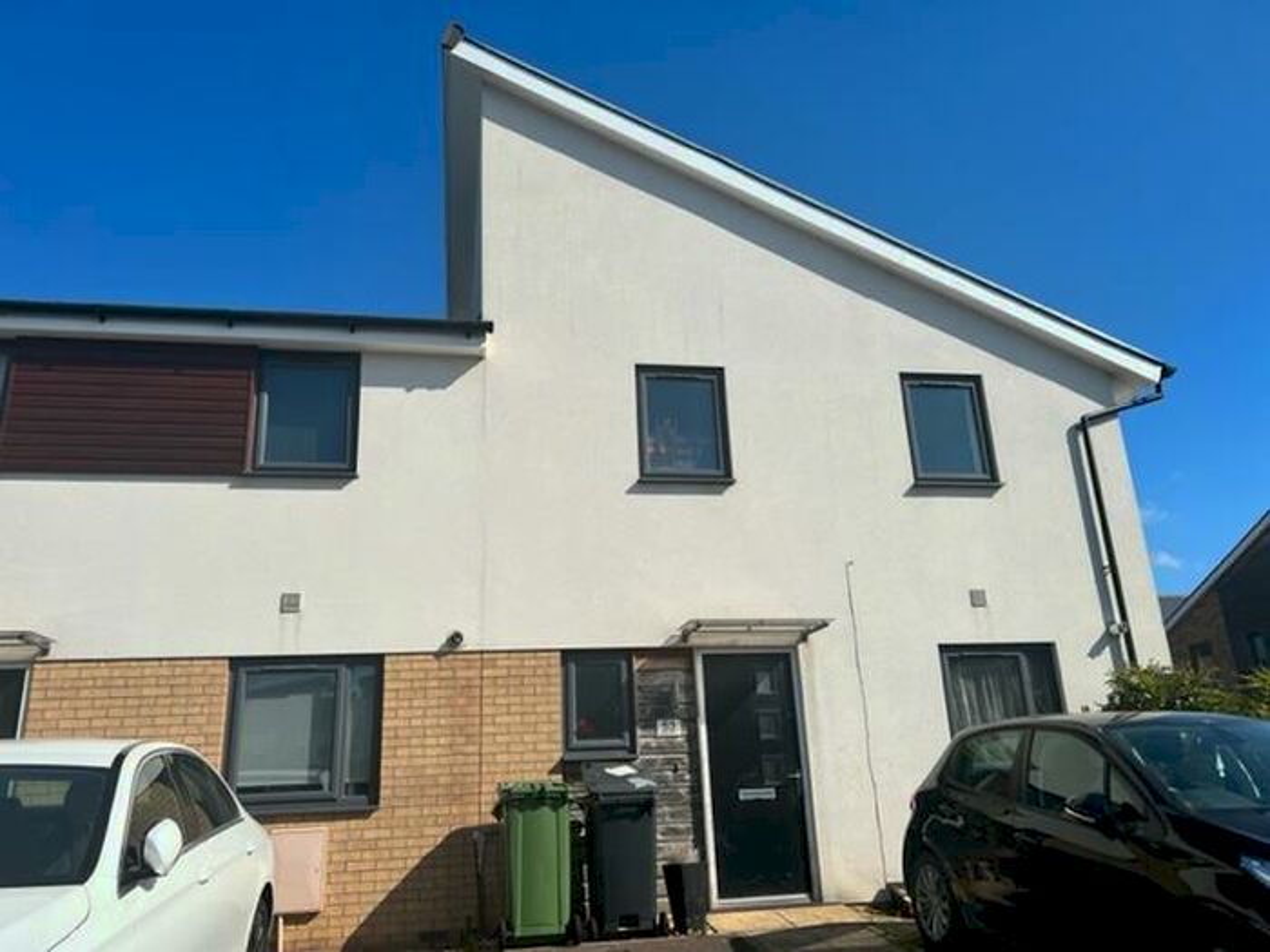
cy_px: 476
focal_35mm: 26
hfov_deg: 67.3
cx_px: 635
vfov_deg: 53.1
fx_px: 954
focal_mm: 5.7
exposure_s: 1/8696
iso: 50
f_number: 1.5
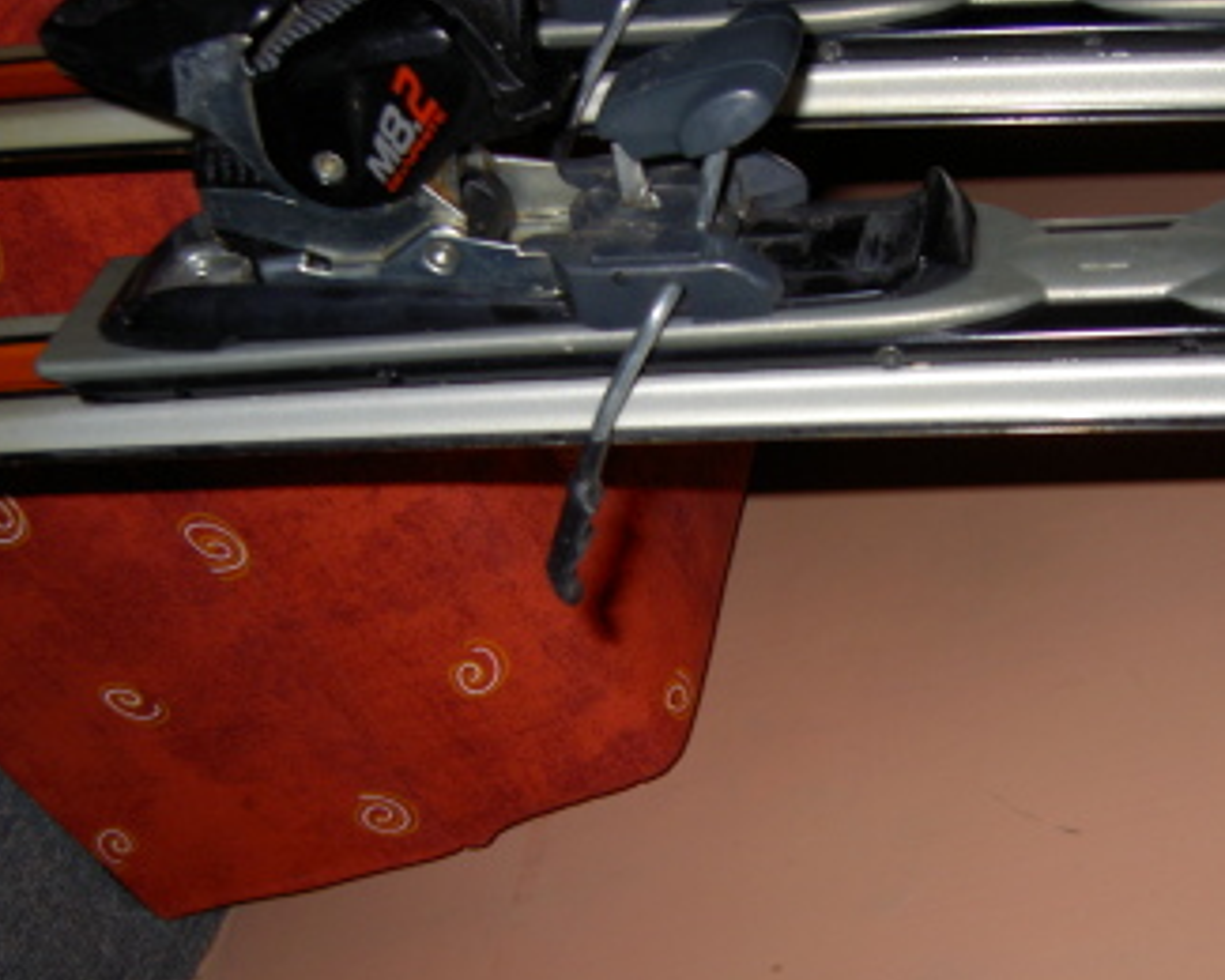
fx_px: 1777
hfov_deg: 37.9
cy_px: 614
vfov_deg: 30.7
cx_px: 727
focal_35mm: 49
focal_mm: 5.6
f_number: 2.8
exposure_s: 1/60
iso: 50
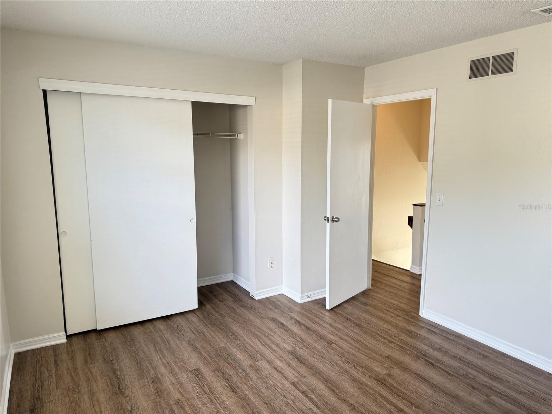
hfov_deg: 71.6
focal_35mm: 24
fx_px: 383
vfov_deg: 56.8
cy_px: 207
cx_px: 276
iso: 160
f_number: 1.78
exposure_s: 1/121
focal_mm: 6.76
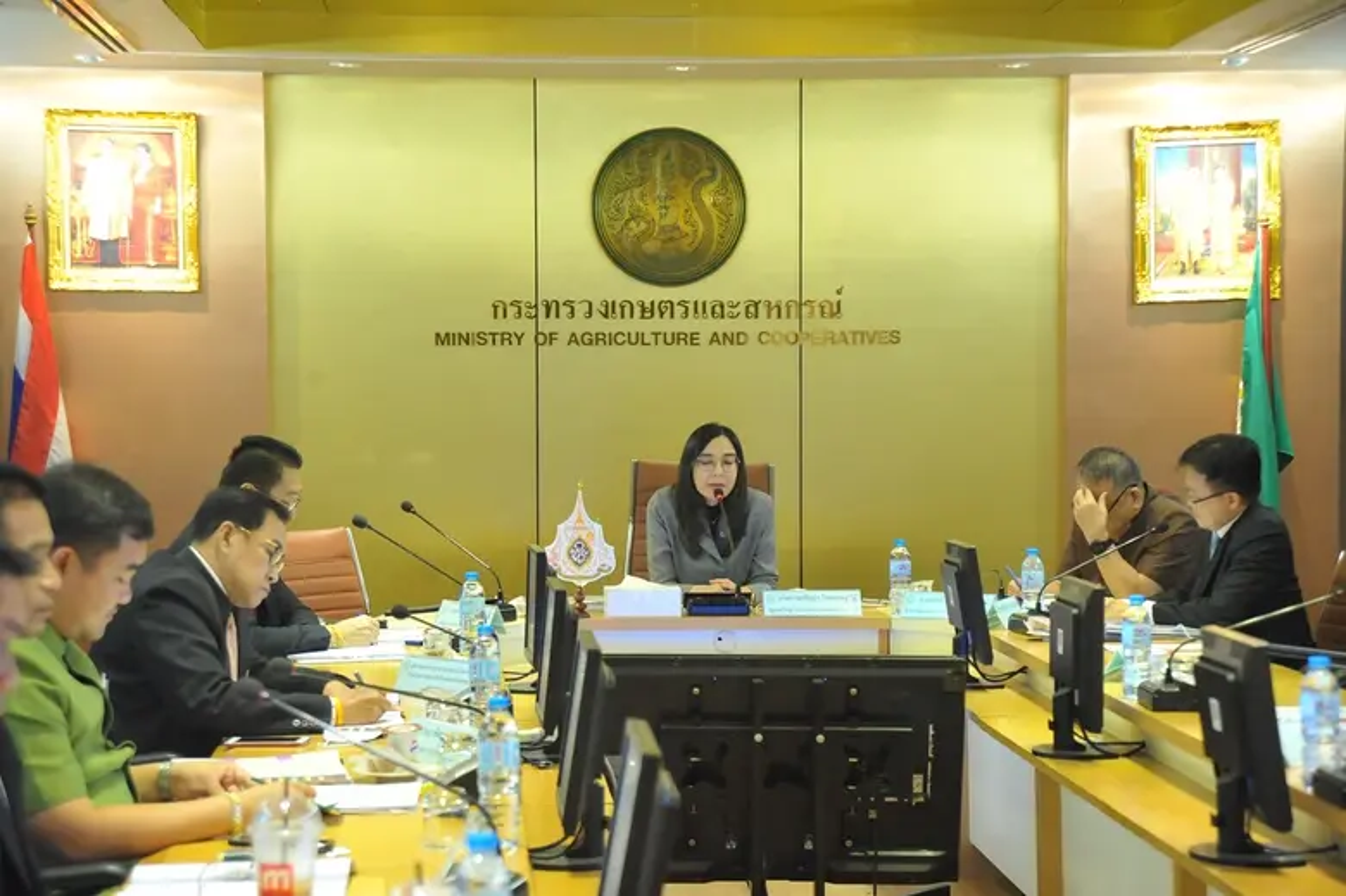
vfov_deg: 17.0
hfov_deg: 25.4
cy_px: 448
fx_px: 2989
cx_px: 673
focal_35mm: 80
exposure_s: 1/60
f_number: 4.8
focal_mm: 80
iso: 4500
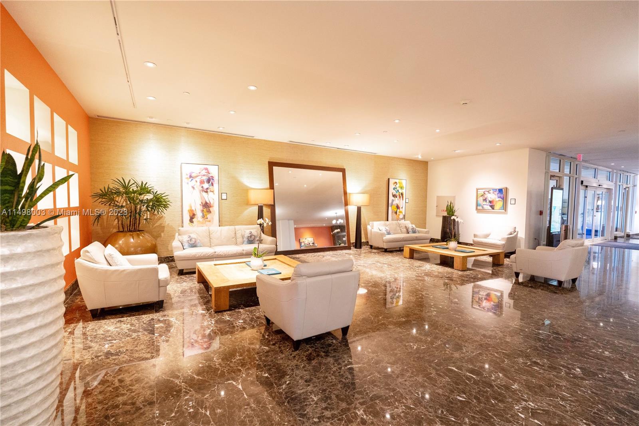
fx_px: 284
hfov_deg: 96.7
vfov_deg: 73.7
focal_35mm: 16
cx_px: 320
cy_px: 213
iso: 2000
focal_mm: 16
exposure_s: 1/50
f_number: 4
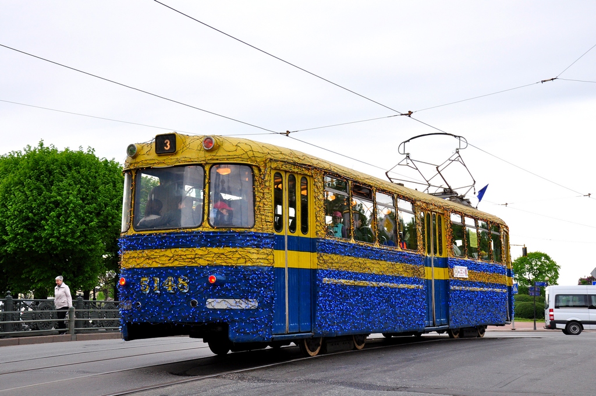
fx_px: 942
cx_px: 298
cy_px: 198
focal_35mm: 57
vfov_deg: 23.7
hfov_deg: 35.1
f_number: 10
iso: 640
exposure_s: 1/200
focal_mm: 38
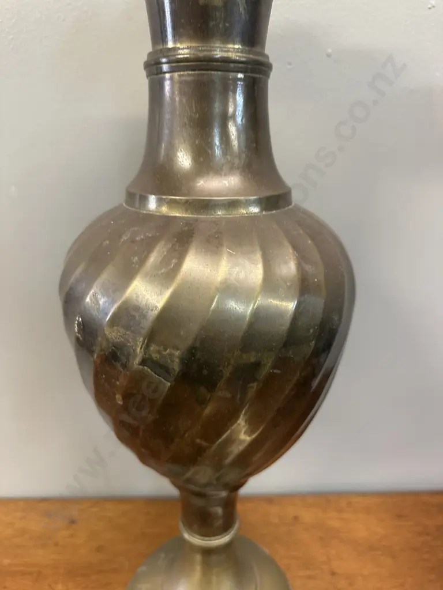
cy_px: 295
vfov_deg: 71.6
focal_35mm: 24
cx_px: 222
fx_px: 410
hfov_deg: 56.8
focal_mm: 6.86
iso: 250
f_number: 1.78
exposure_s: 1/50
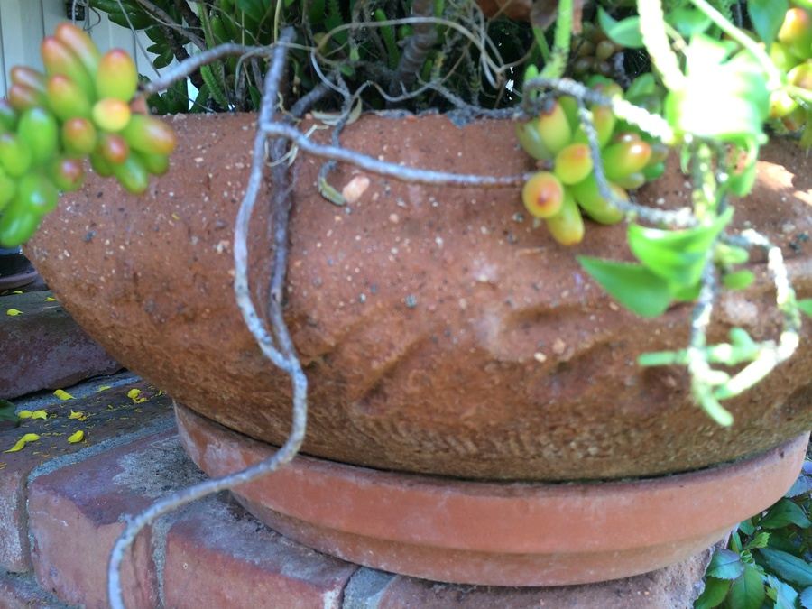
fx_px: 704
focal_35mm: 30
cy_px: 304
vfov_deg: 46.8
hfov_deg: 60.0
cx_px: 406
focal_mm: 4.12
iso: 50
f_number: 2.2
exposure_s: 1/120
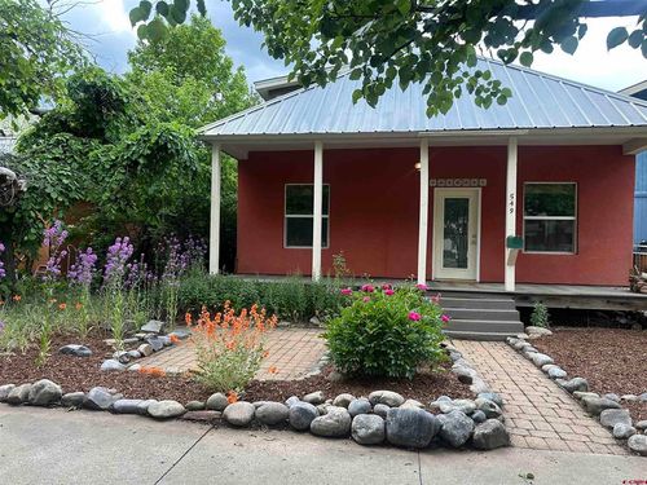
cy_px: 242
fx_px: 449
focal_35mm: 24
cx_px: 324
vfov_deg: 56.8
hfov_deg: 71.6
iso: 80
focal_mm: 6.86
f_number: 1.78
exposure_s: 1/604
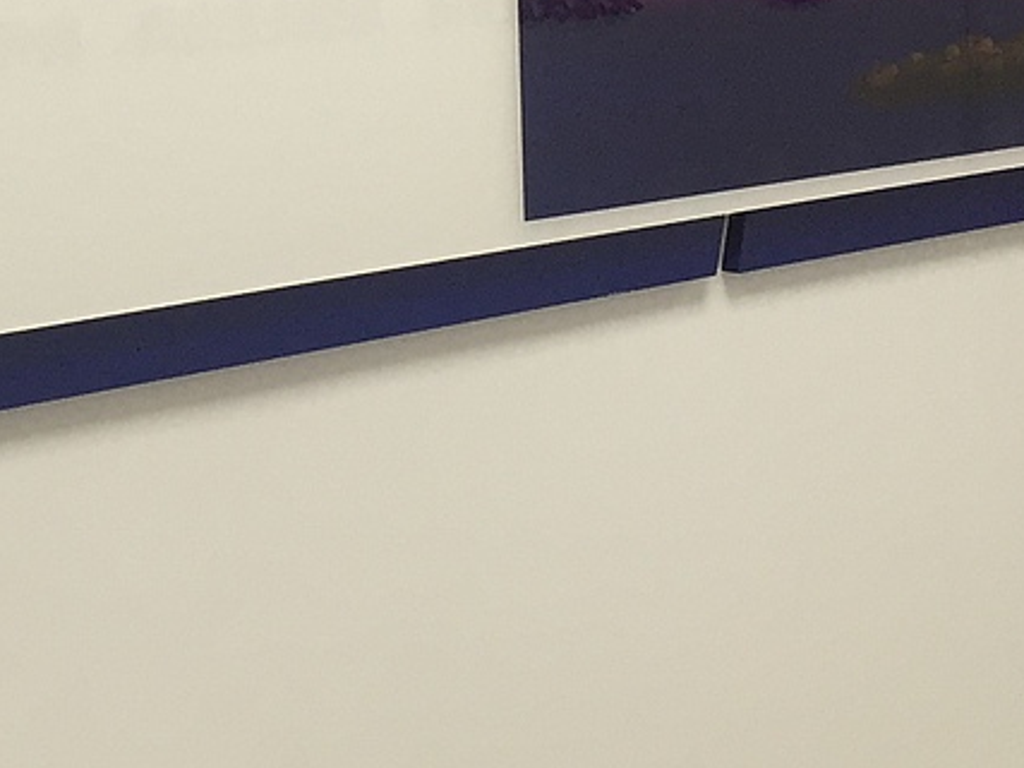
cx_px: 283
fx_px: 2573
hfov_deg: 22.3
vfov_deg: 16.1
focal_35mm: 87
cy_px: -228
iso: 40
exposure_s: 1/33
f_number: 2.2
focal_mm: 4.15
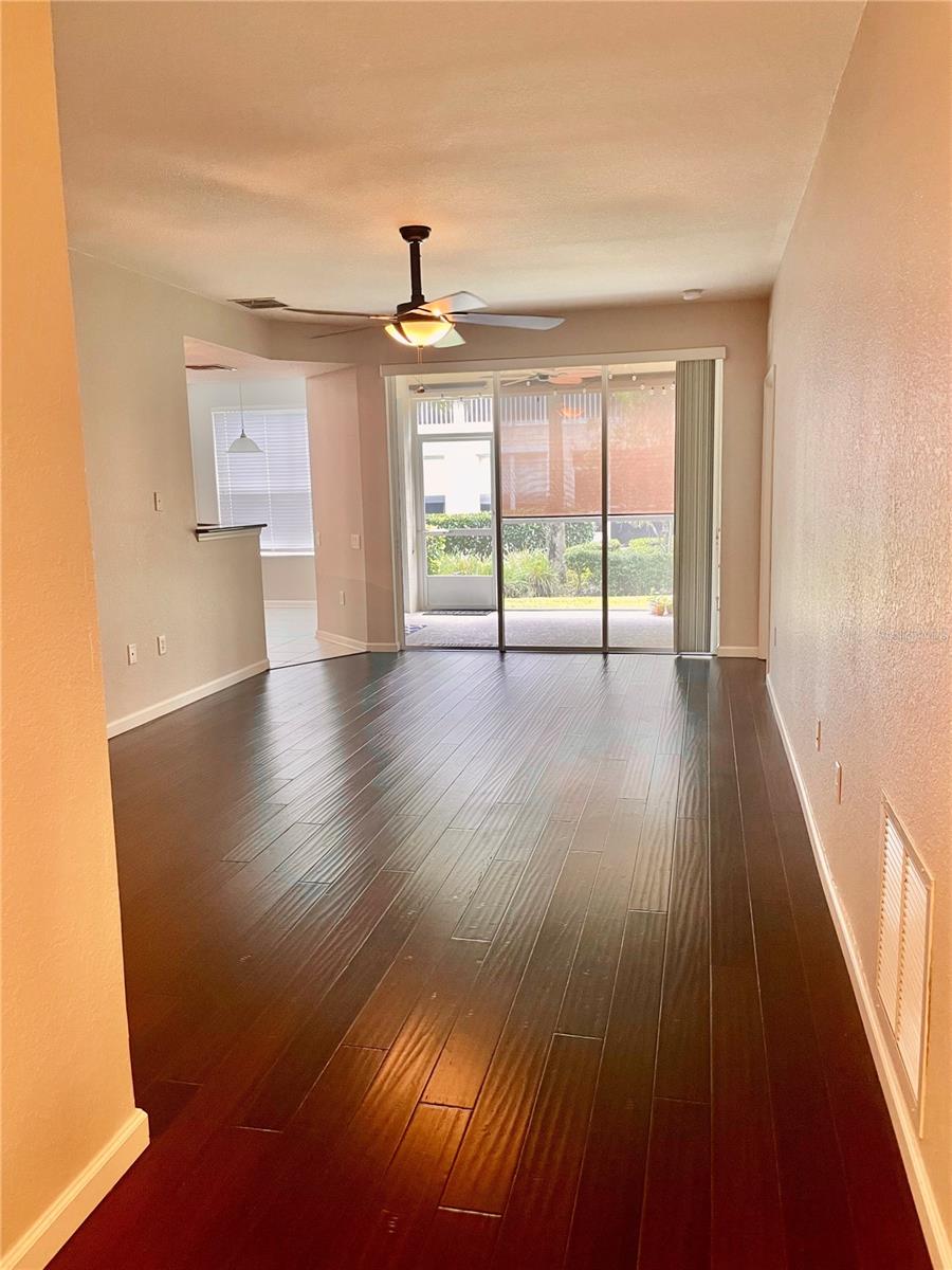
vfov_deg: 67.3
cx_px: 476
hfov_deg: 53.1
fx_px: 953
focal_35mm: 26
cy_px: 635
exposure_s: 1/60
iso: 125
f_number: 1.6
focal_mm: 4.2
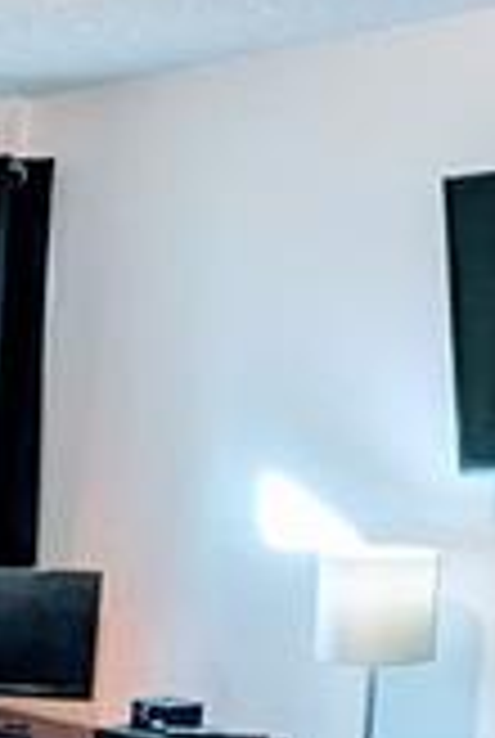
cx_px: -698
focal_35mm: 84
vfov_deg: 23.4
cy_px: 698
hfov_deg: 12.6
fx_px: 1725
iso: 120
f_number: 2.2
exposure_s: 1/24
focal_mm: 1.95
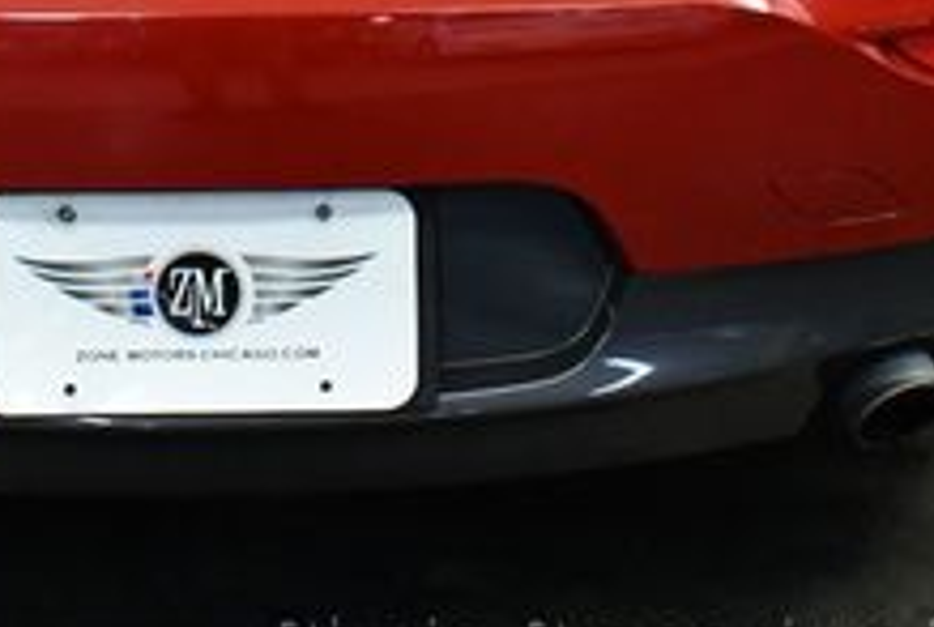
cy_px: -188
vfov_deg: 12.7
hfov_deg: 19.3
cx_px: 213
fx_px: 2730
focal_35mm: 105
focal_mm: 18
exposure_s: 1/125
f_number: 3.5
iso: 1100
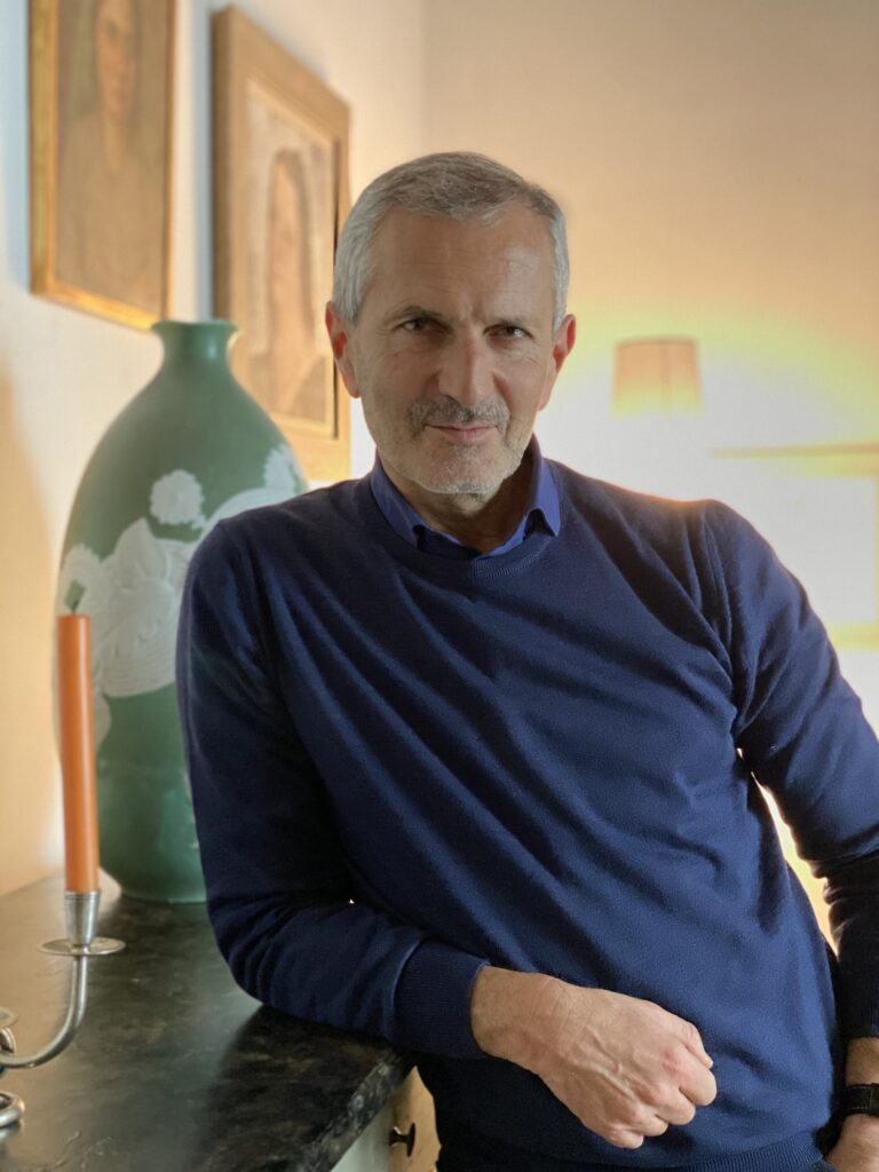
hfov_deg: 28.0
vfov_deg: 36.8
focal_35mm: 52
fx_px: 1761
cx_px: 440
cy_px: 586
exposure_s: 1/14
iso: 400
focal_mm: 6
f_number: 2
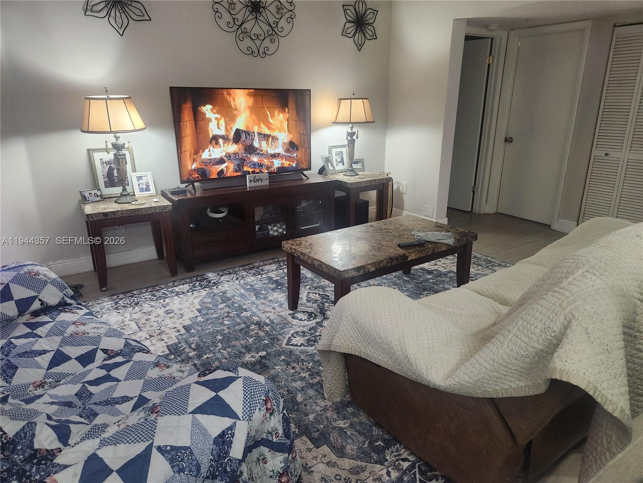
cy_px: 242
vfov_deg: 58.9
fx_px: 427
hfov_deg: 73.9
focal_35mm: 23
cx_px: 322
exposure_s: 1/120
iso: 640
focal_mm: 5.4
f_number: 1.8
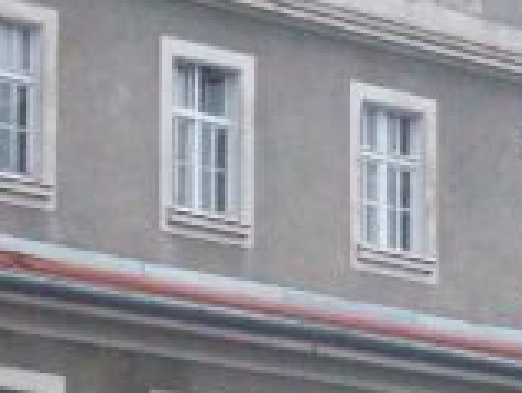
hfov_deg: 6.3
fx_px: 4697
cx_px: 885
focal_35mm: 311
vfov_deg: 4.8
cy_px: 410
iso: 395
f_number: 4.2
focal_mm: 12.8
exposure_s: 1/102
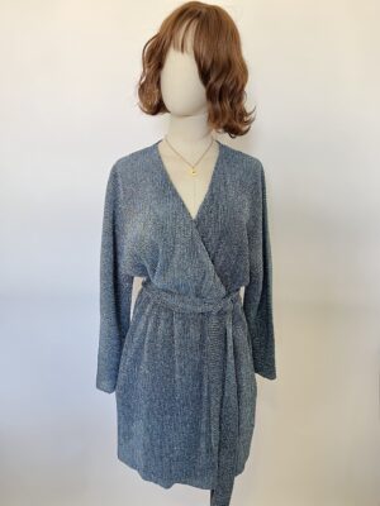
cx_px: 190
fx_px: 381
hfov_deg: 53.1
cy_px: 253
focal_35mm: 26
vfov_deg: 67.3
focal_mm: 5.1
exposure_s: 1/60
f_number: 1.6
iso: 400
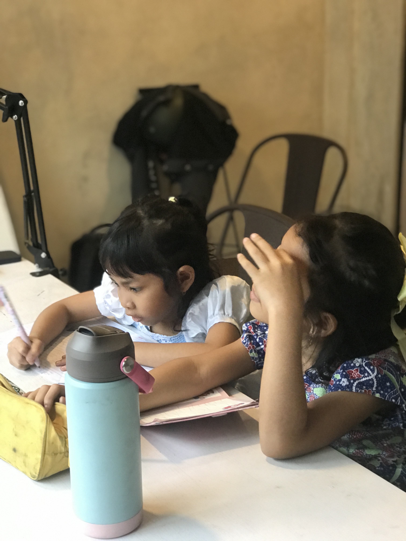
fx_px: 891
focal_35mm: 57
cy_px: 270
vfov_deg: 33.8
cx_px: 203
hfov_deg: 25.7
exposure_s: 1/50
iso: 160
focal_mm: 6.6
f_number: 2.8
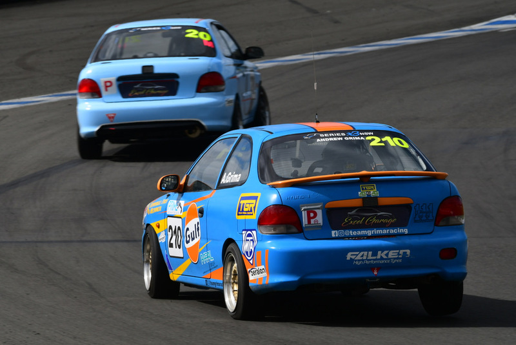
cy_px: 172
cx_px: 258
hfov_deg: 4.7
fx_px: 6237
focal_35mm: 435
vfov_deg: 3.2
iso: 200
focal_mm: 290
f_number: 11
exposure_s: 1/500
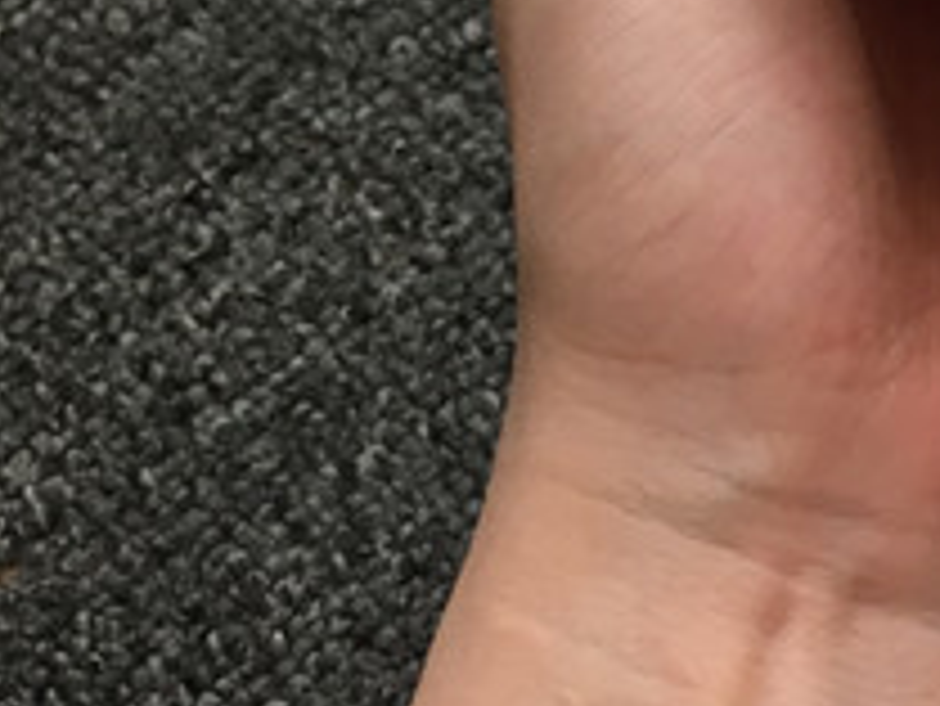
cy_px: -331
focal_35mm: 97
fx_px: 2636
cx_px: 1246
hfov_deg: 18.7
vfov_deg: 14.3
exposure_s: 1/33
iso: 64
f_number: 2.2
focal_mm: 4.15
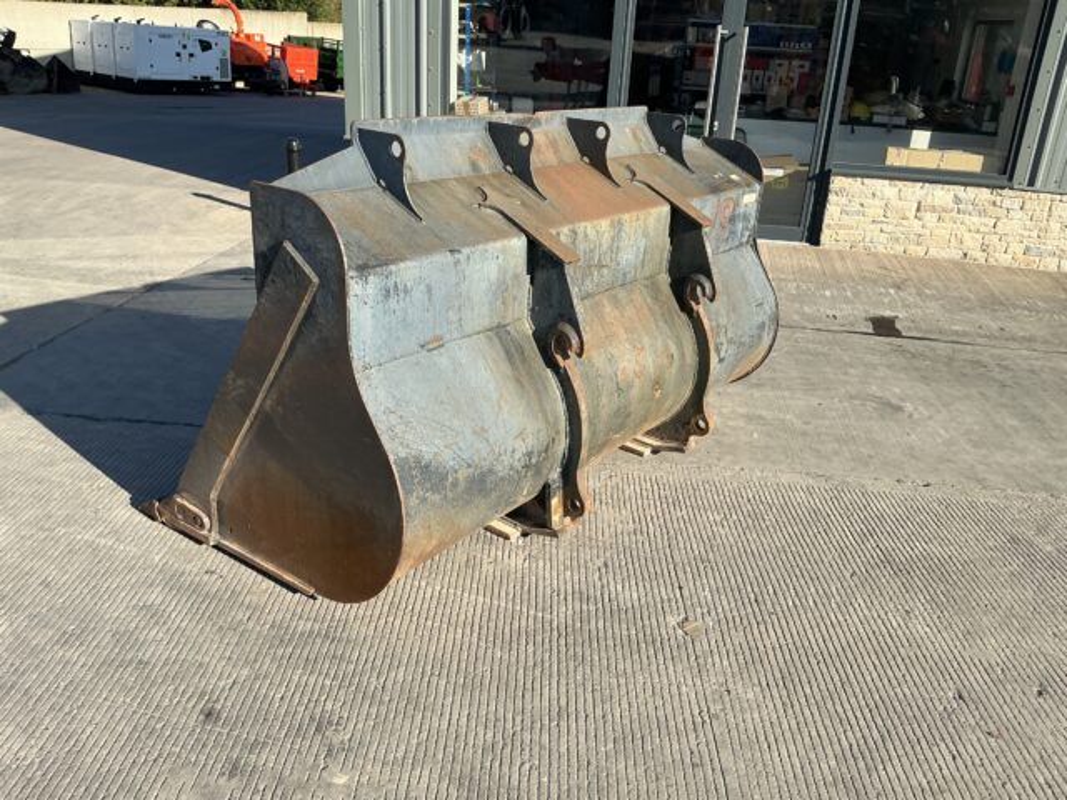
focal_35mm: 28
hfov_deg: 63.4
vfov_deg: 49.7
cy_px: 400
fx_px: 863
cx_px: 534
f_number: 1.8
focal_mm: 3
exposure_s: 1/1221
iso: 25
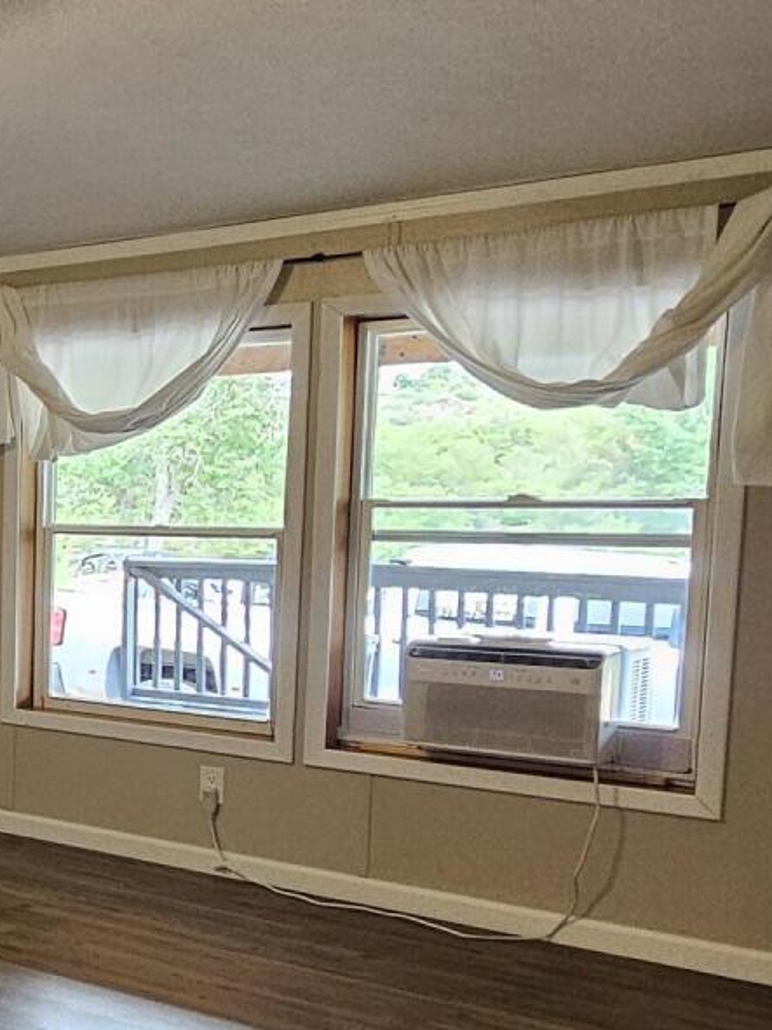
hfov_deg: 23.2
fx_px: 1309
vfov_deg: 42.6
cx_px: -504
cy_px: 655
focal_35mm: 44
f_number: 2.2
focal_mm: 2.2
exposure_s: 1/60
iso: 320
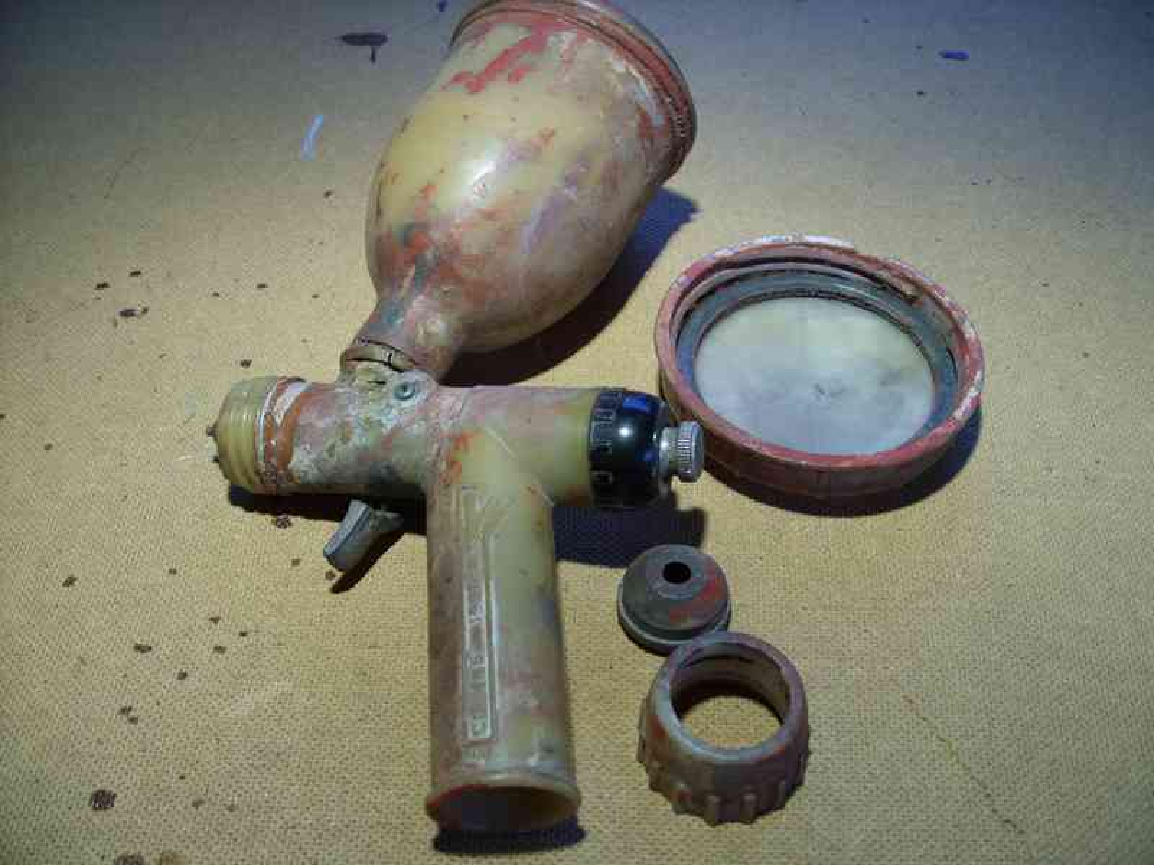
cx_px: 577
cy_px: 432
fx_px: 1267
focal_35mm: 38
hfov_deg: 49.0
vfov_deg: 37.7
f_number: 2.8
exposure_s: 1/9
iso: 50
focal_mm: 7.8
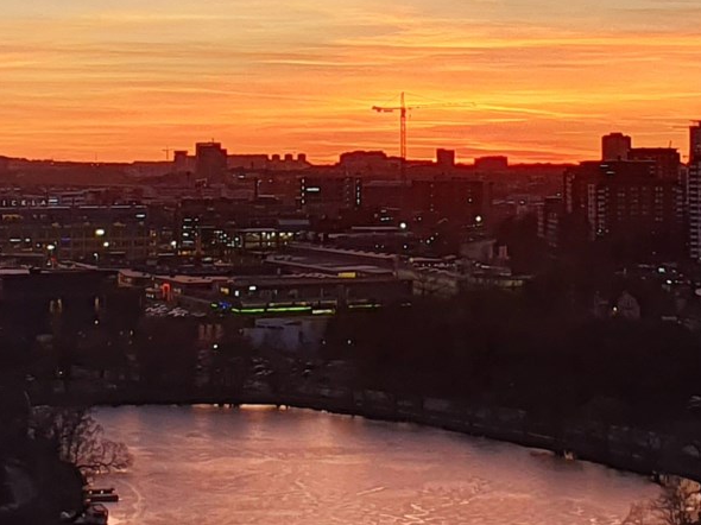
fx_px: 2571
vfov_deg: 11.5
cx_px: 451
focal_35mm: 127
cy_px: -14
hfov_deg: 15.5
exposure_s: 1/173
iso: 50
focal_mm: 4.32
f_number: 2.4
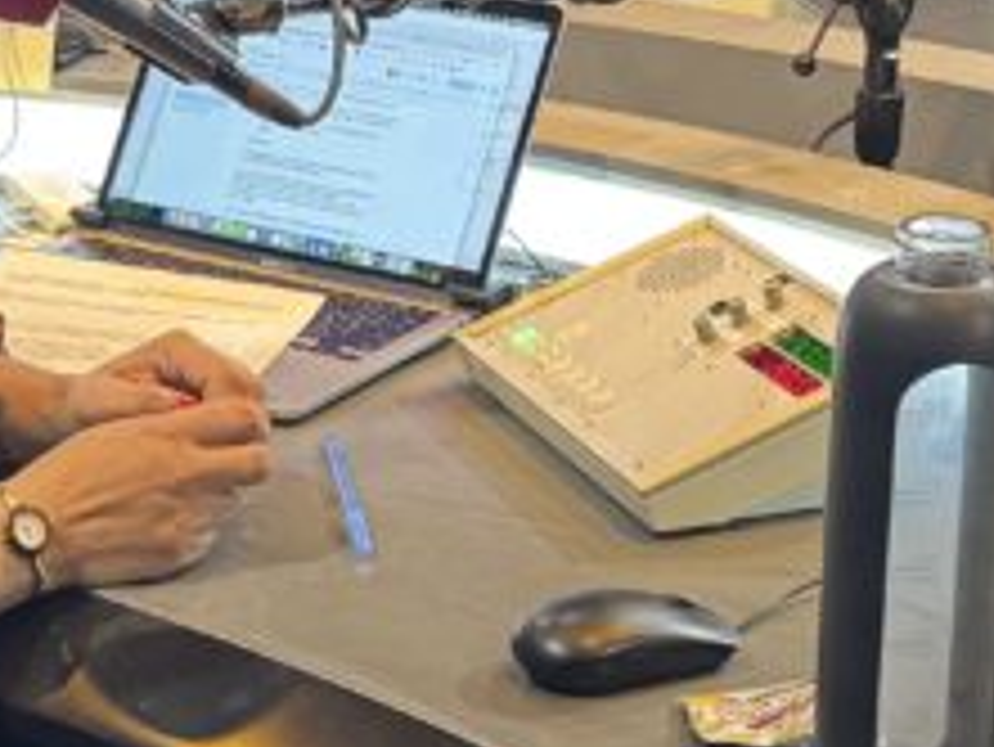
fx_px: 3189
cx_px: 391
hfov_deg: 17.7
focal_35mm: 111
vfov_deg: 13.3
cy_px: 194
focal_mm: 6.76
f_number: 1.78
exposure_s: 1/49
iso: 320
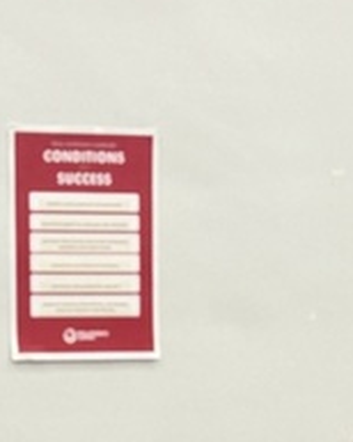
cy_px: 845
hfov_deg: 6.2
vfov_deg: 7.5
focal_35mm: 249
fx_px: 3257
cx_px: 245
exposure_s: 1/60
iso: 160
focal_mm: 6.76
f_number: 1.78
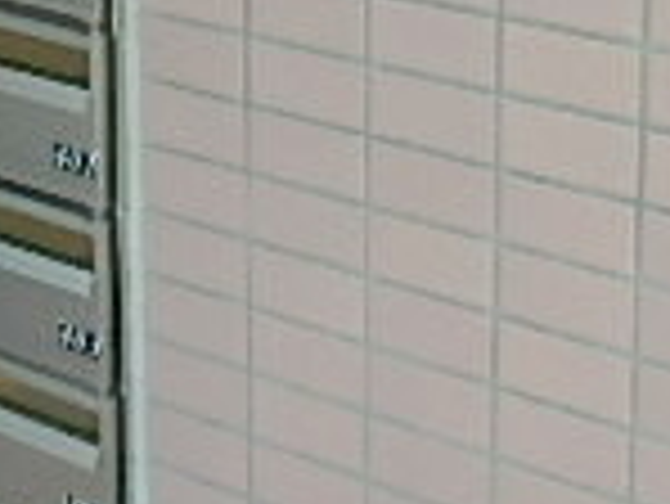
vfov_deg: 15.0
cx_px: 535
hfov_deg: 21.5
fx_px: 1743
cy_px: -306
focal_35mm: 90
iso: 160
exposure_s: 1/60
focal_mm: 3.7
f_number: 3.5
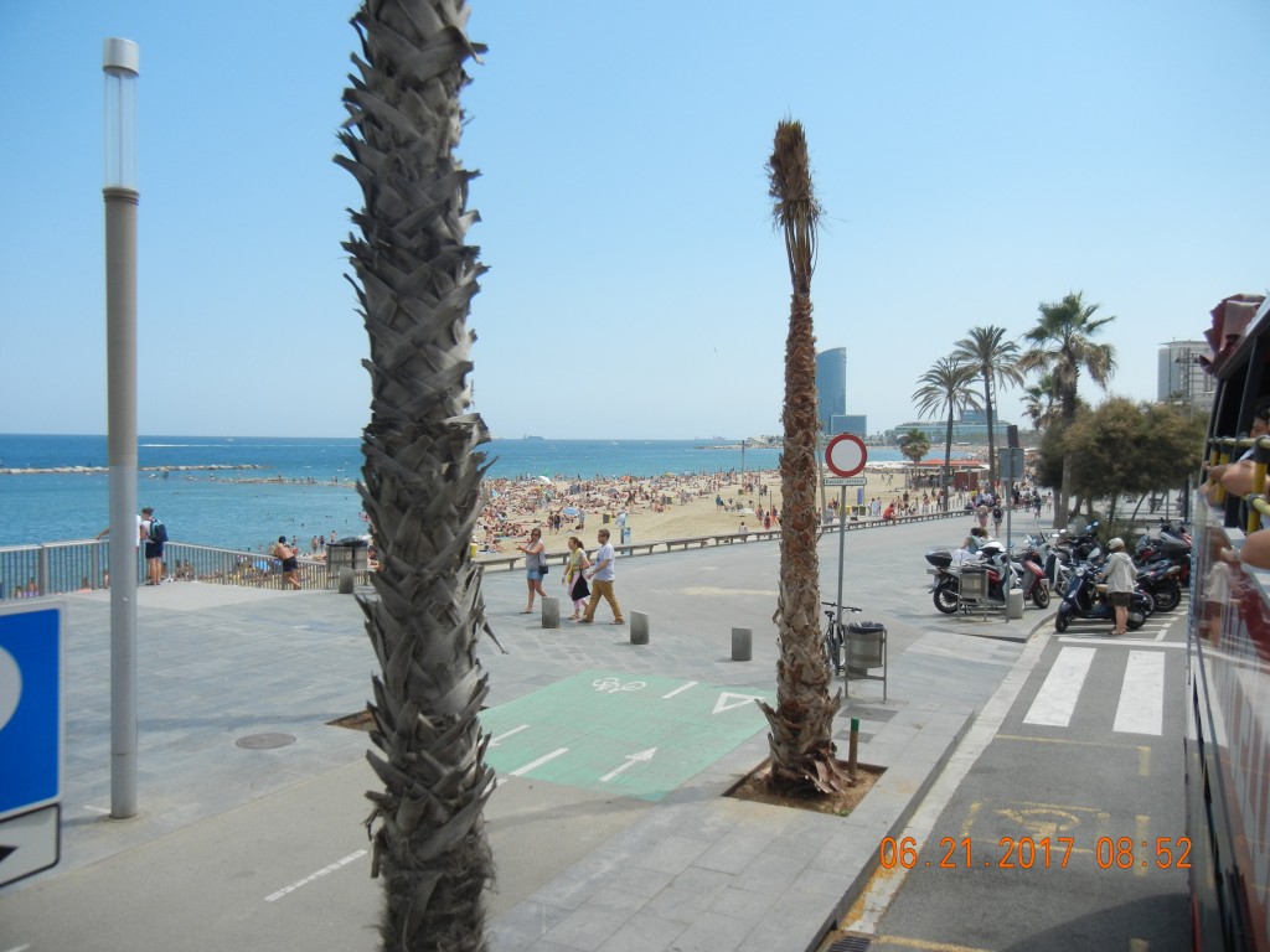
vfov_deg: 46.8
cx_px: 635
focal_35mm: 30
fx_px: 1101
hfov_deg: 60.0
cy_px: 476
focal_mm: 5.4
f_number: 7
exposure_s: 1/380
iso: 160
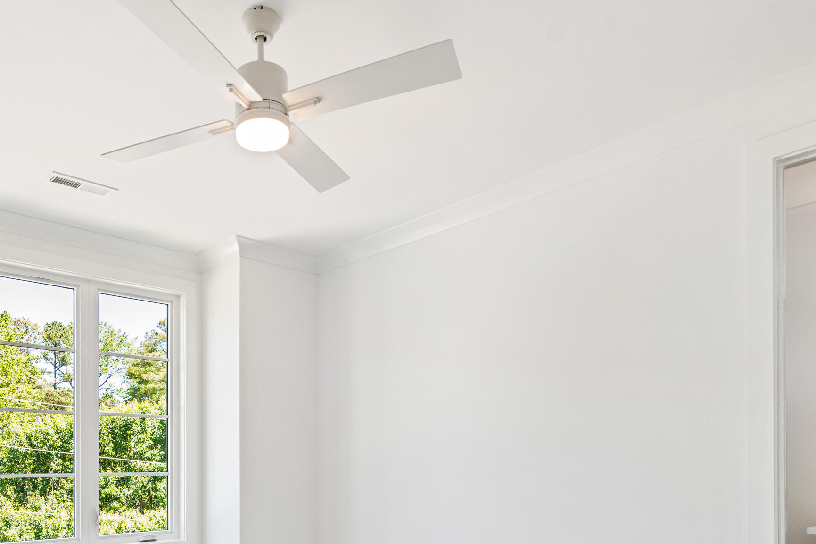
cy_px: 465
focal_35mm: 26
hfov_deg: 68.5
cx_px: 315
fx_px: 589
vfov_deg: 45.9
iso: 100
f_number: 8
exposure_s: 1/13
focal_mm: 10
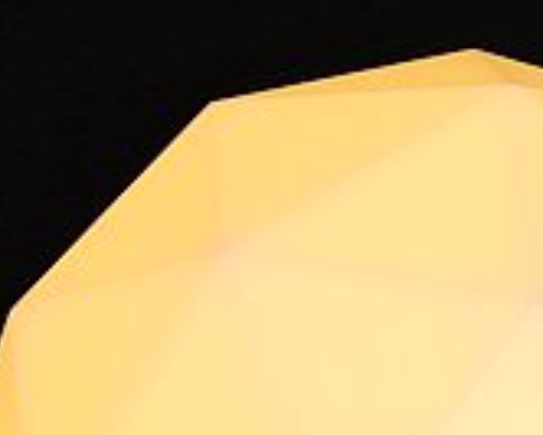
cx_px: 458
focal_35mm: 196
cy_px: 540
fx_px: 3156
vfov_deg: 7.8
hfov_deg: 9.8
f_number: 7.1
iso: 100
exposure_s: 1/200
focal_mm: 29
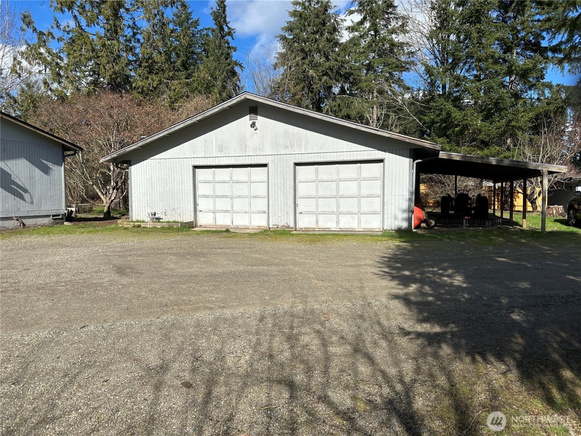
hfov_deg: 71.6
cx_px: 290
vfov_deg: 56.8
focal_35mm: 24
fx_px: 403
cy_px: 218
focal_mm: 6.86
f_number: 1.78
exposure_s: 1/6211
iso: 80
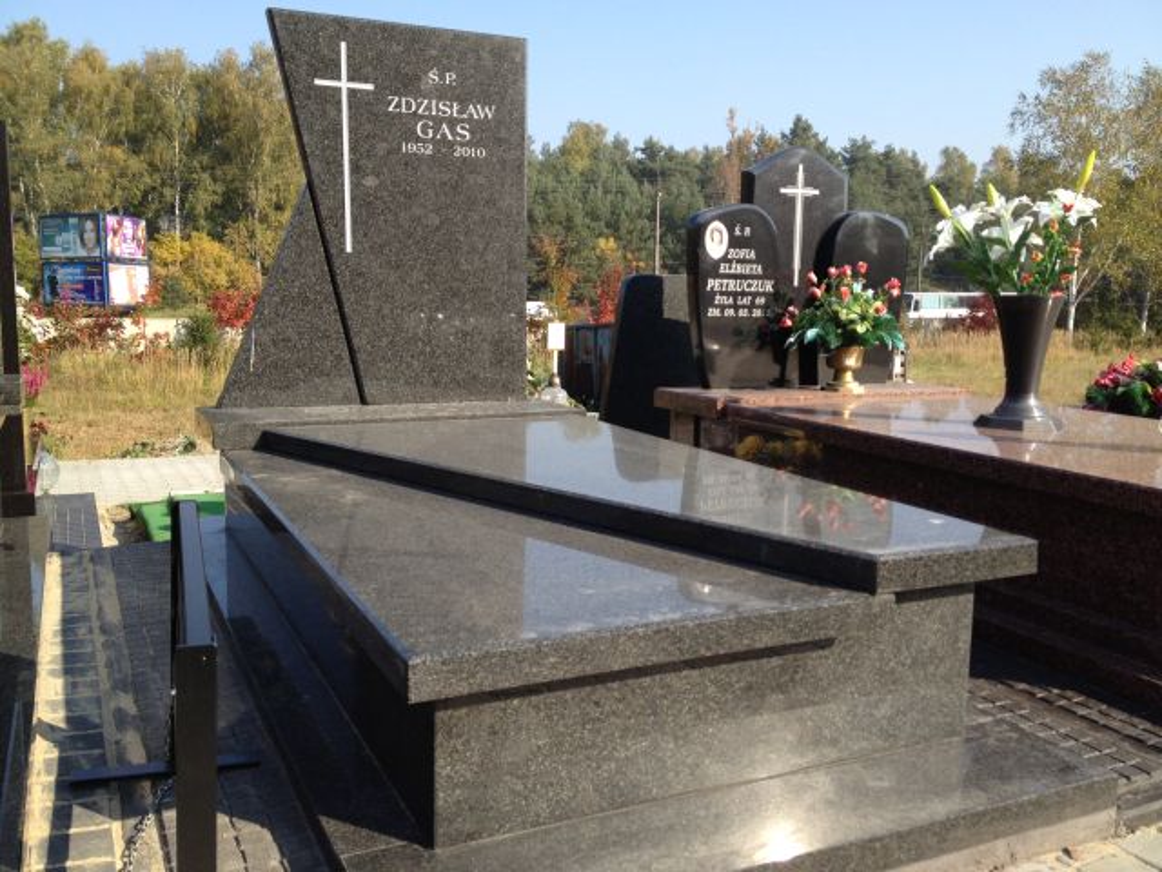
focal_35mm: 35
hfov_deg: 52.6
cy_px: 436
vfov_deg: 40.7
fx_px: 1175
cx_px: 581
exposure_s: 1/690
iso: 50
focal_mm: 4.28
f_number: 2.4
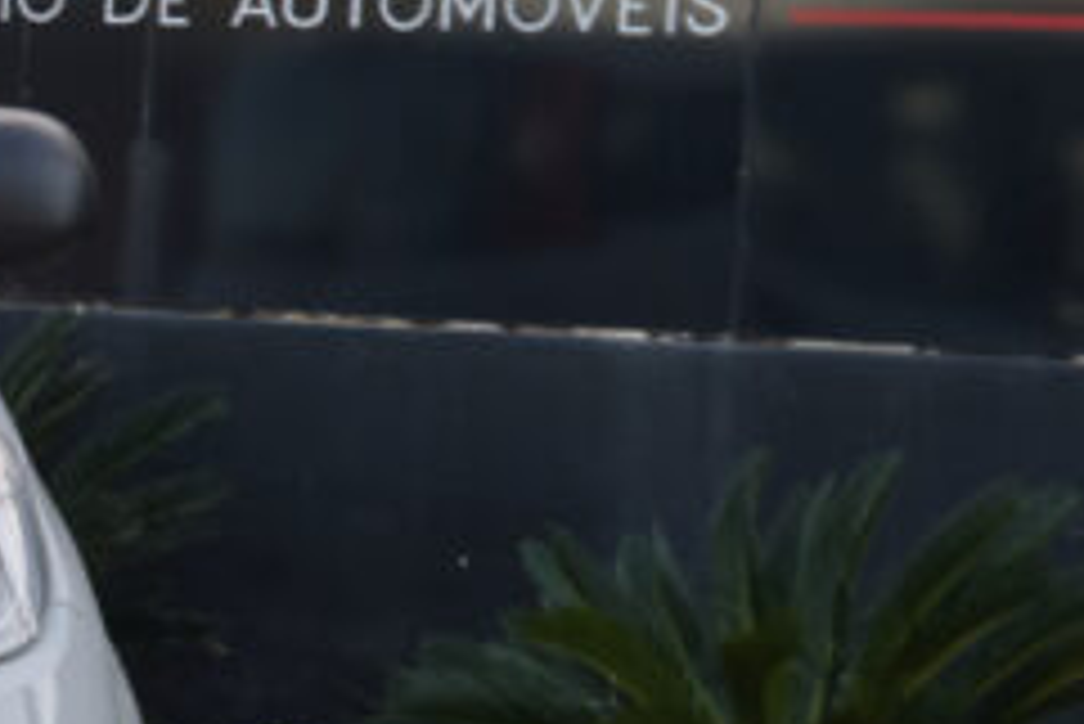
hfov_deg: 12.1
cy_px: 596
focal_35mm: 153
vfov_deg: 9.0
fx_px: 4610
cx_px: -967
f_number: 8
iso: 500
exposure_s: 1/180
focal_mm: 24.2
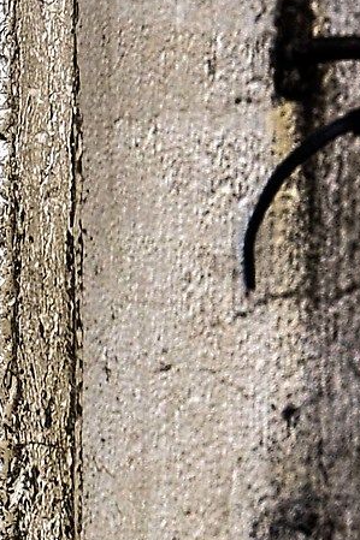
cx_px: 929
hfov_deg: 2.1
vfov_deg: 3.2
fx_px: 9622
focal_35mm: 641
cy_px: 280
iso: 400
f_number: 7.1
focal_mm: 120
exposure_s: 1/125
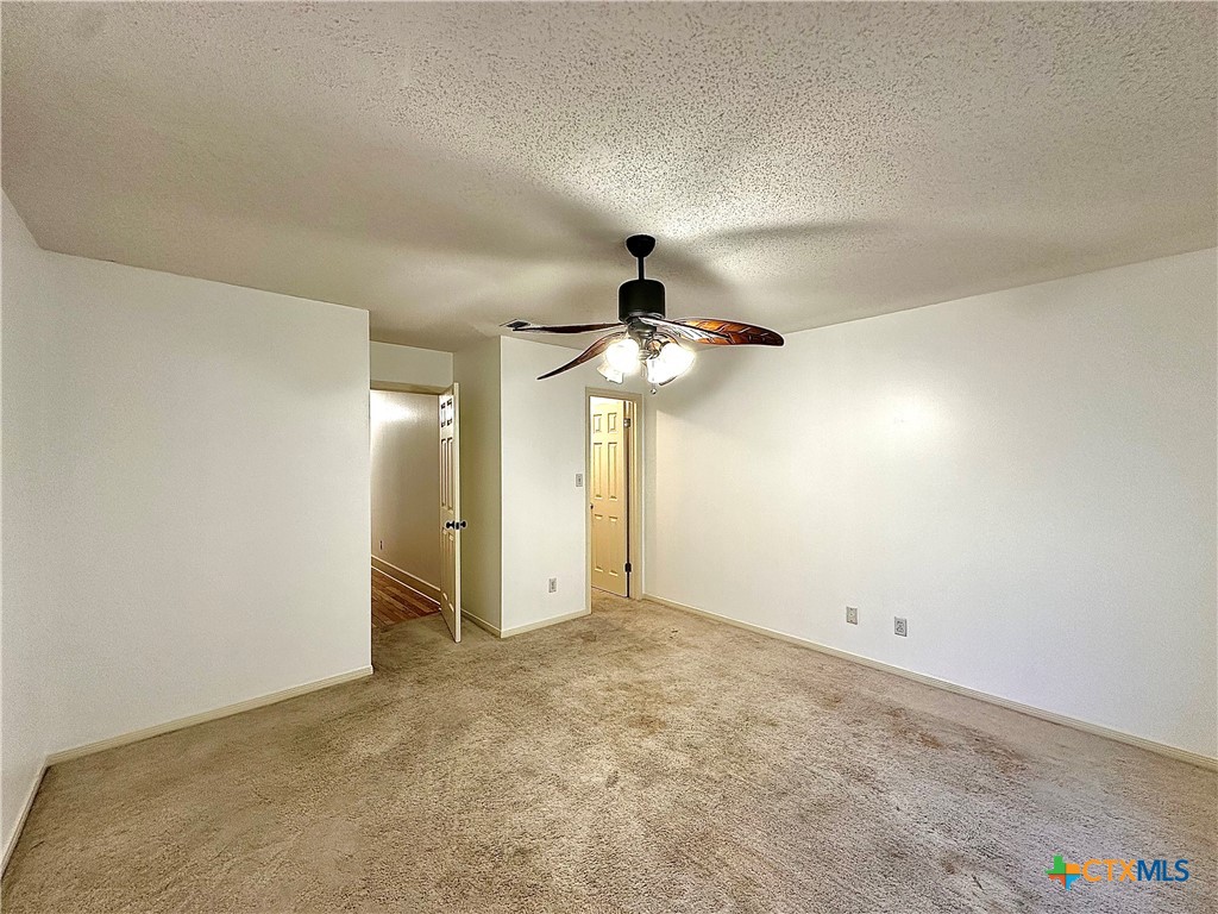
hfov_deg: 102.1
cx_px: 609
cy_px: 457
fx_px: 493
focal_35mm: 14
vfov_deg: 85.7
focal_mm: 2.22
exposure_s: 1/60
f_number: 2.2
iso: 160
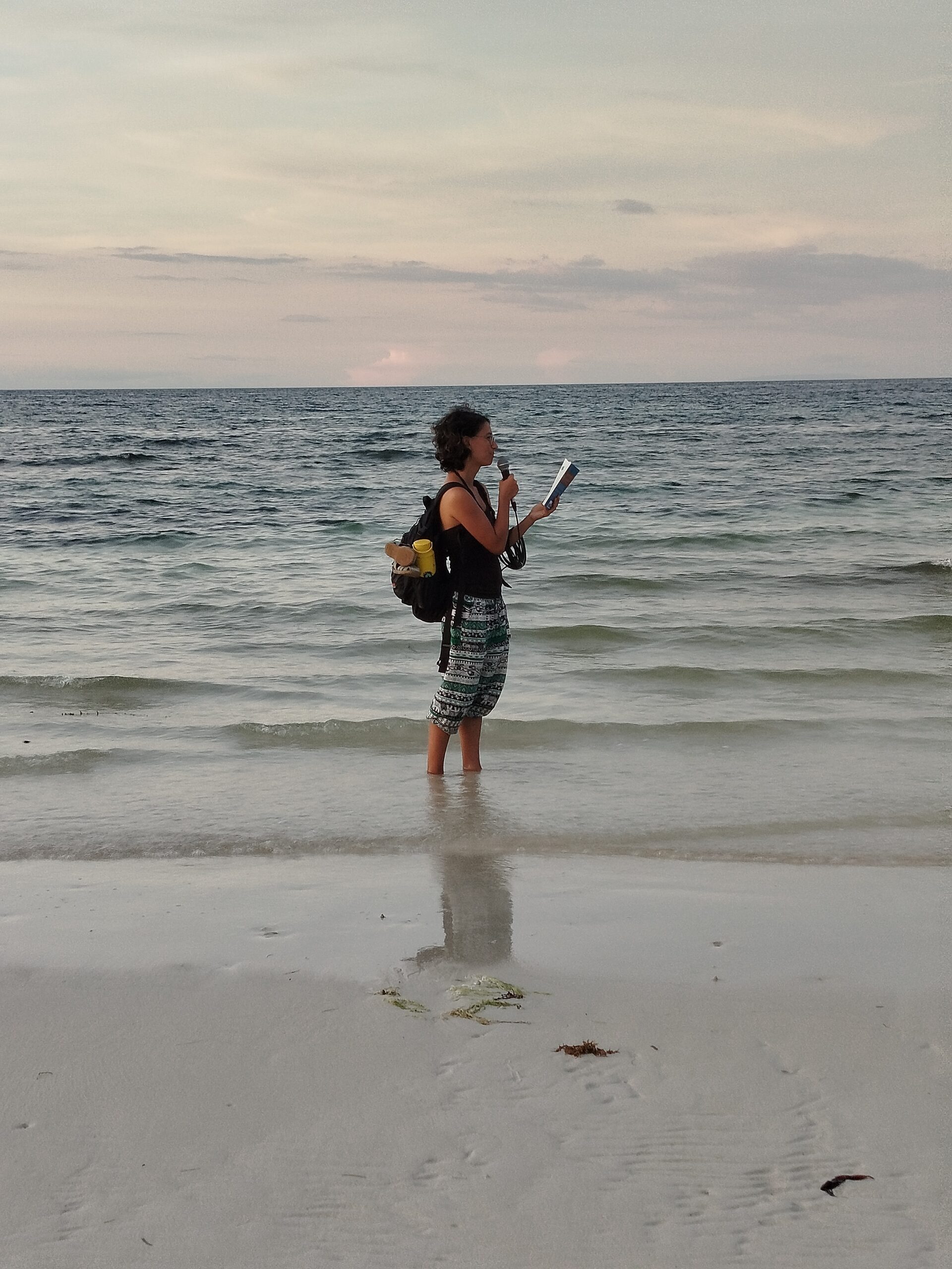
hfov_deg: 56.8
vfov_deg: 71.6
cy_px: 634
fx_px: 880
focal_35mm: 24
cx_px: 476
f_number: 1.7
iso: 64
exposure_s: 1/60
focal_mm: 5.31
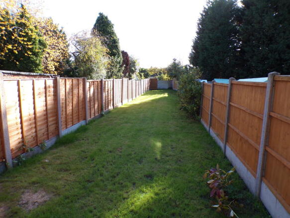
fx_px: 201
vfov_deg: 56.8
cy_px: 109
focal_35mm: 24
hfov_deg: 71.6
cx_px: 145
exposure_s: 1/100
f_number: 4.4
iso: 100
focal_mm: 4.3
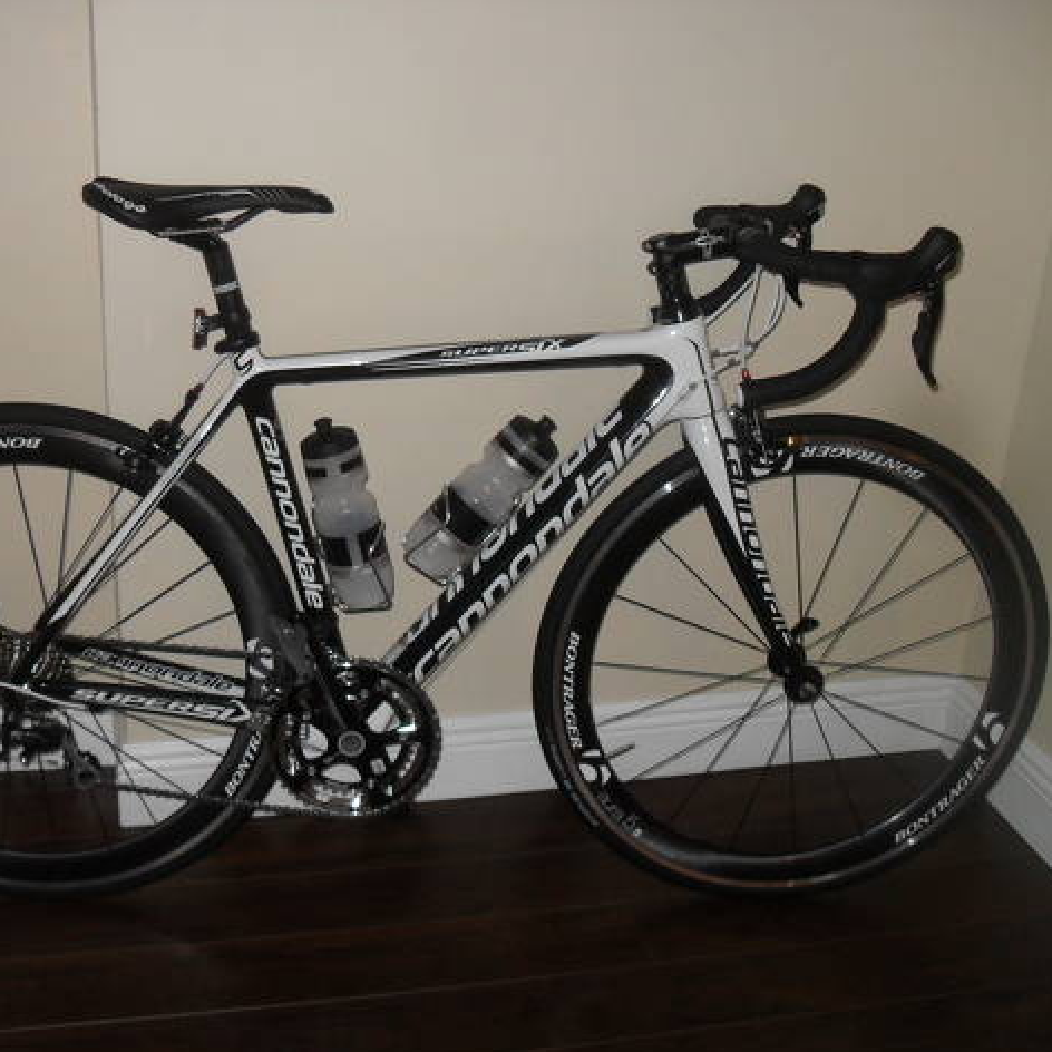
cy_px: 532
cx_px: 386
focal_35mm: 42
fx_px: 1444
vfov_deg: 40.0
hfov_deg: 39.7
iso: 200
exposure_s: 1/45
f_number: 2.8
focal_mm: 6.2
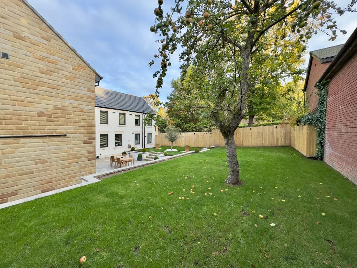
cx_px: 178
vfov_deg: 85.7
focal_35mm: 14
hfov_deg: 102.1
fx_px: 144
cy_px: 134
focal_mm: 2.22
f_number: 2.2
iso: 40
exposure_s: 1/127
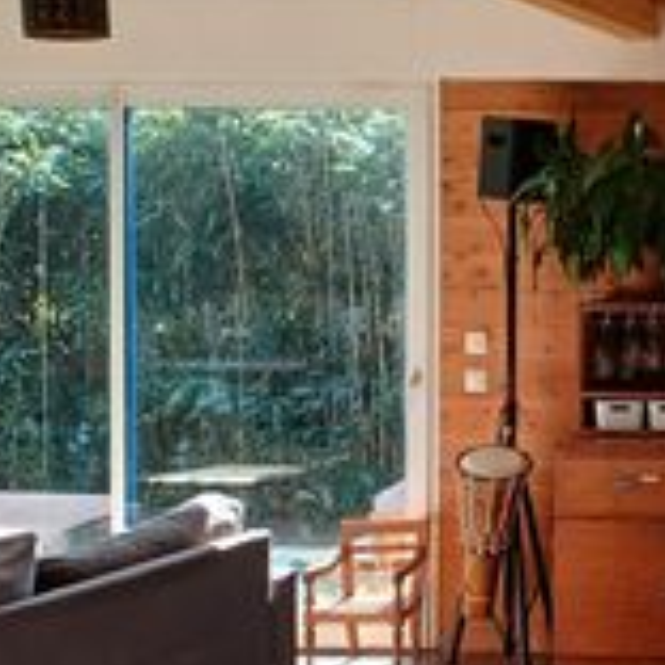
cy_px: 294
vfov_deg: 20.4
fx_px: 1847
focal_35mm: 85
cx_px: 1074
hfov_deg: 17.7
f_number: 1.8
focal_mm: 4.6
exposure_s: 1/50
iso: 50
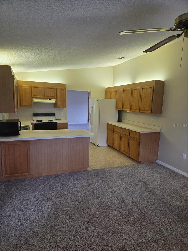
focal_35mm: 23
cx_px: 94
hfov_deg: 58.9
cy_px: 126
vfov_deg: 73.9
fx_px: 167
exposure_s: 1/120
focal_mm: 5.4
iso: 160
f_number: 1.8
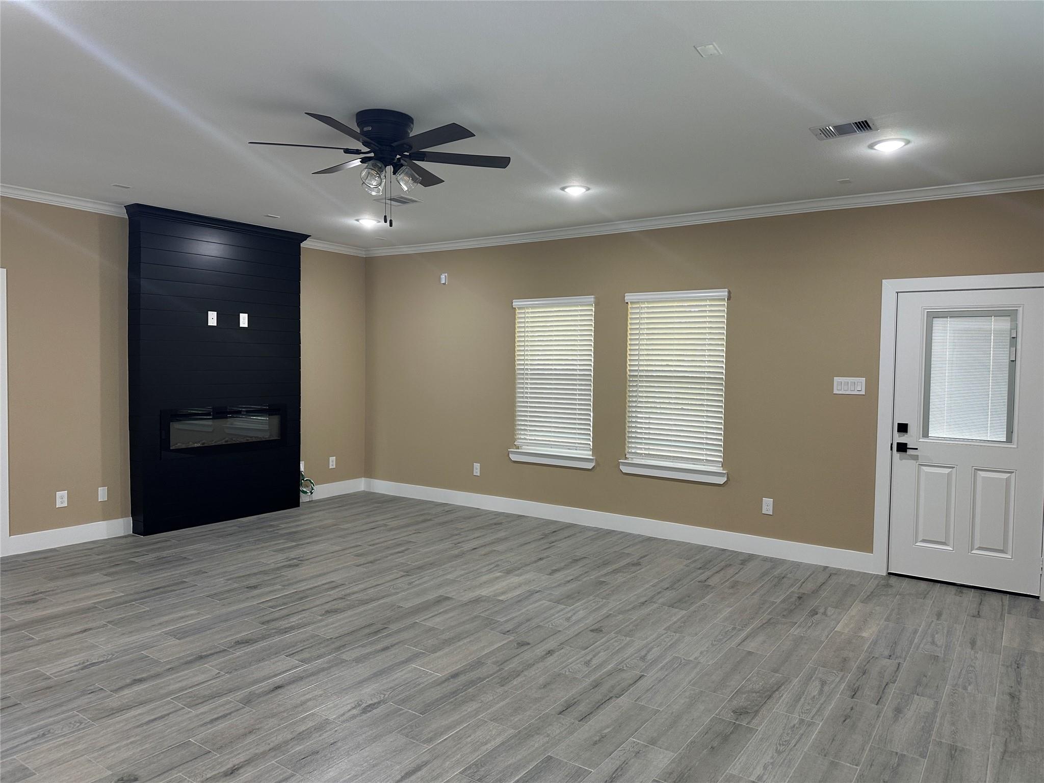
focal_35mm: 24
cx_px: 522
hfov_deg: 71.6
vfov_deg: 56.8
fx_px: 724
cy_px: 392
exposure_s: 1/60
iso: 125
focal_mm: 6.86
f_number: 1.78
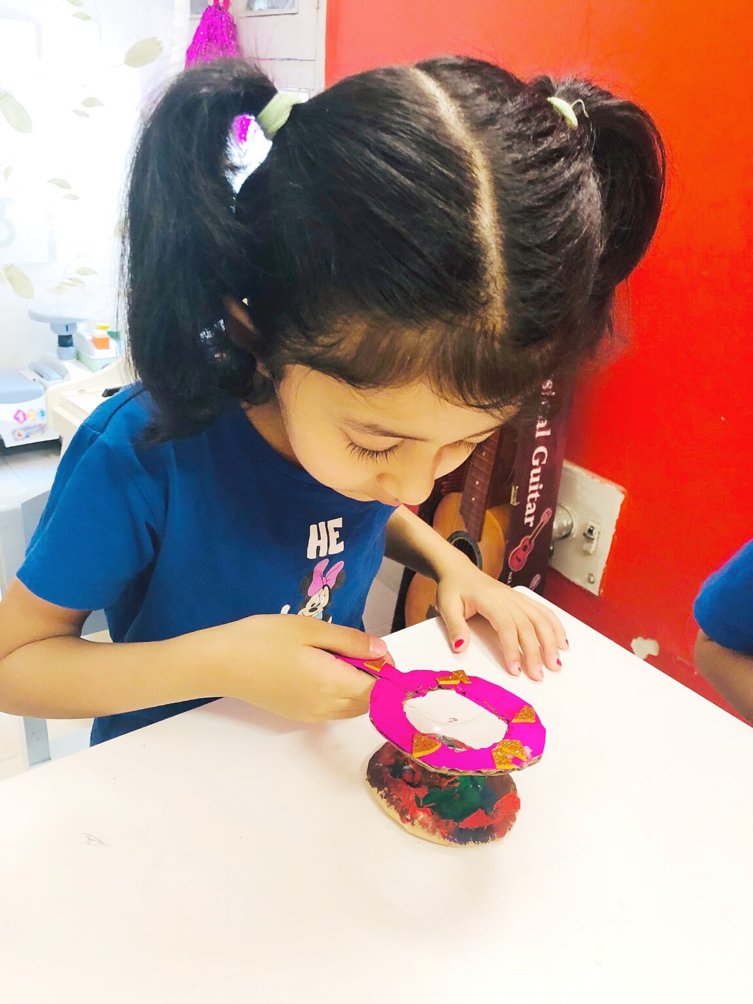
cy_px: 502
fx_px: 812
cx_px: 376
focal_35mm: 28
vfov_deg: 63.4
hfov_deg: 49.7
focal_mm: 3.99
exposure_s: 1/17
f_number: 1.8
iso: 80
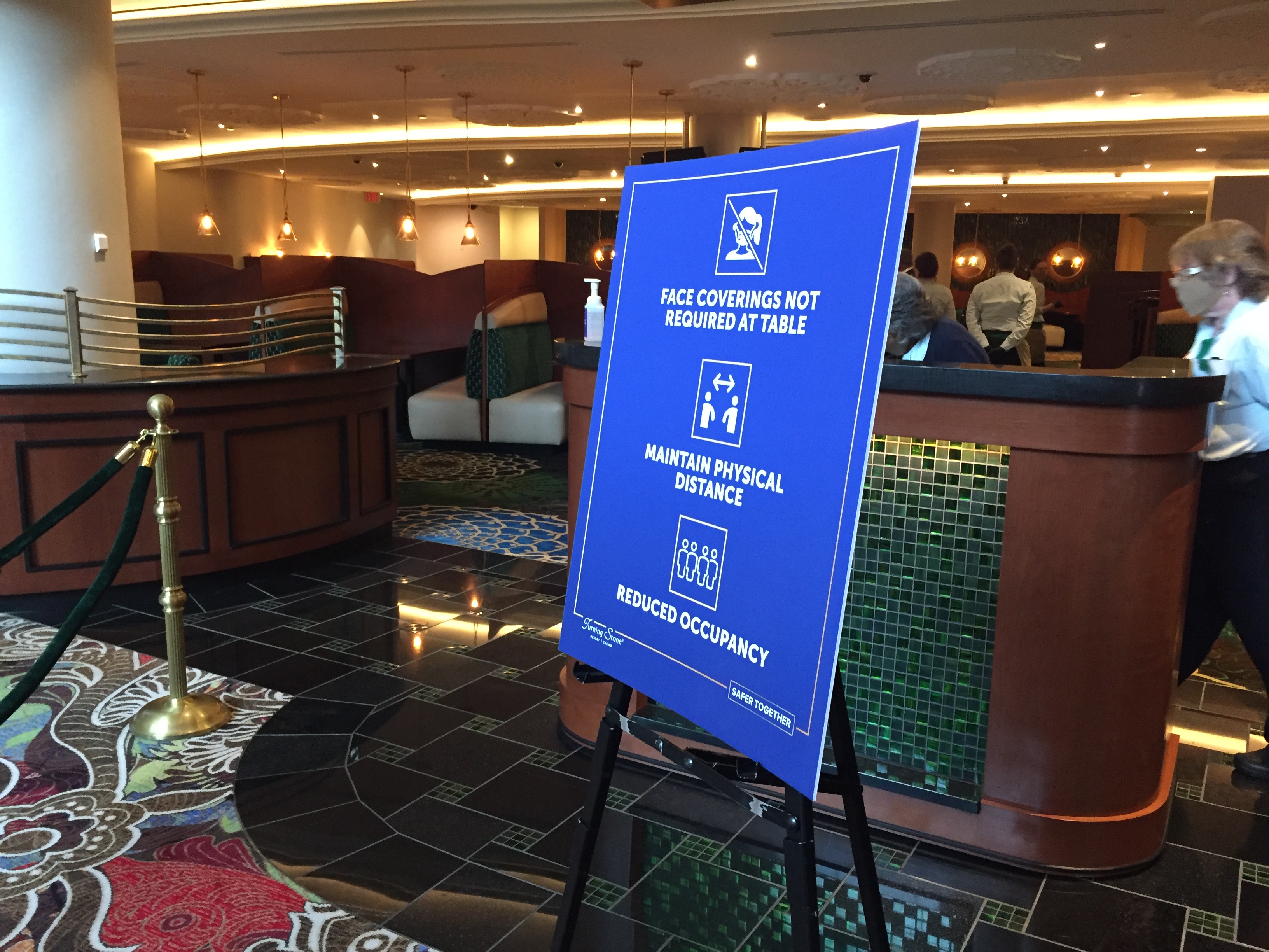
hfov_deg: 61.7
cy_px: 476
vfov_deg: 48.2
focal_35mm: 29
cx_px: 634
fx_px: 1063
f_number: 2.2
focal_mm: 4.15
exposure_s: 1/24
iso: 250
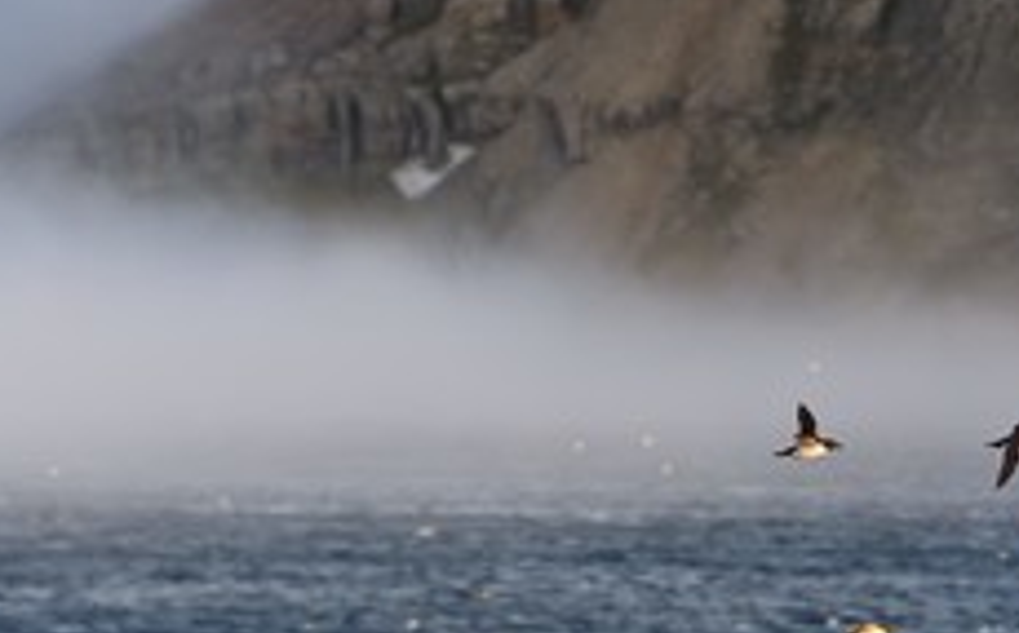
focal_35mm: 373
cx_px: 527
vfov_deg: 3.5
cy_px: 359
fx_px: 10343
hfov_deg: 5.6
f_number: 4
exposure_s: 1/800
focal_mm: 200
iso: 200
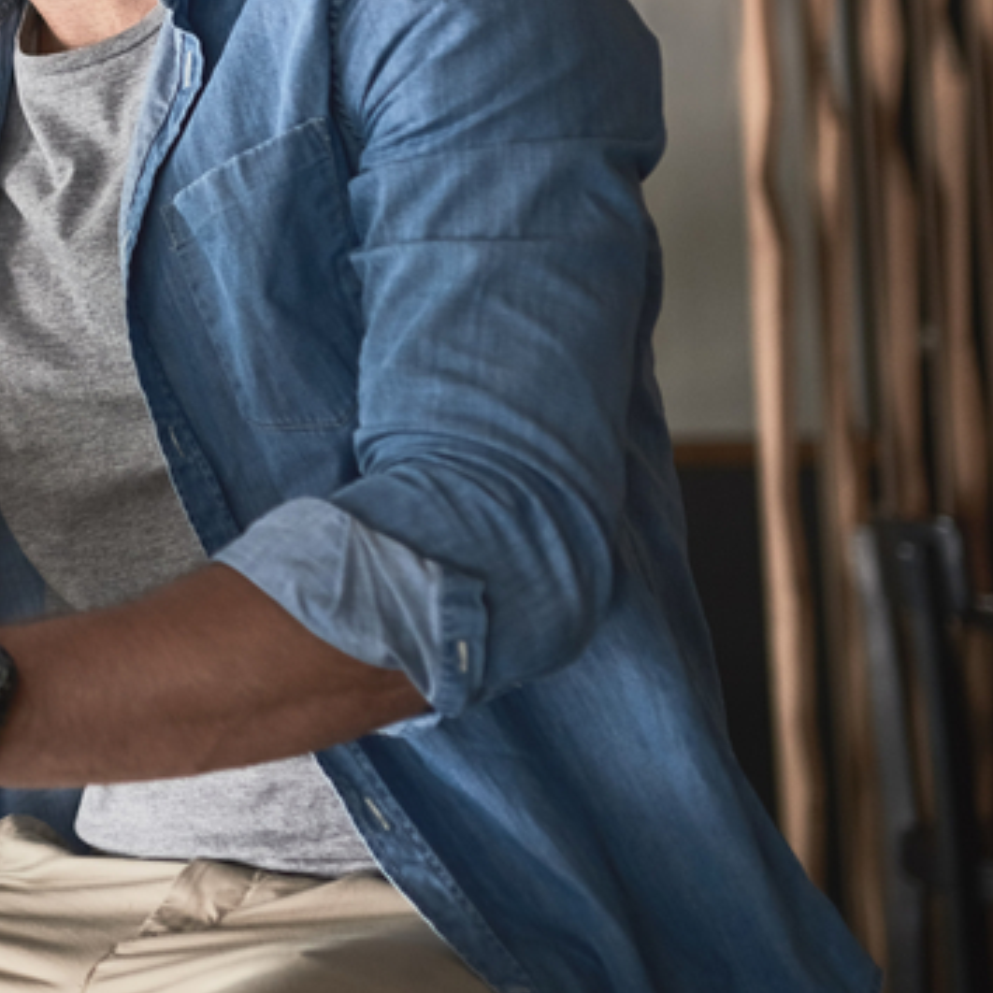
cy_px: 21
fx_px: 3278
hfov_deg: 15.8
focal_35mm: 101
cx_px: -513
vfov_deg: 16.9
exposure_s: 1/200
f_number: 2
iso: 200
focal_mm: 35
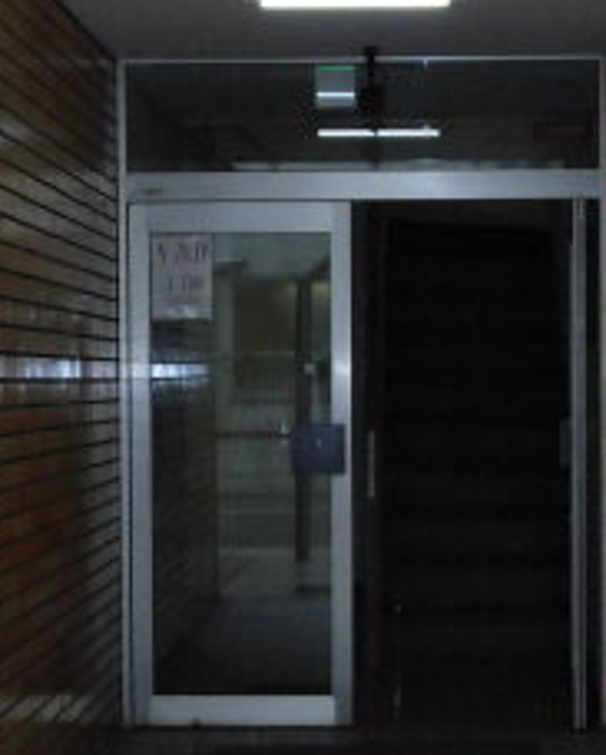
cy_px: 457
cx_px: 321
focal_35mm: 104
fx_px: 2327
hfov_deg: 14.8
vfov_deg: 18.4
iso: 160
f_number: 3.7
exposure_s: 1/40
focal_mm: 6.77
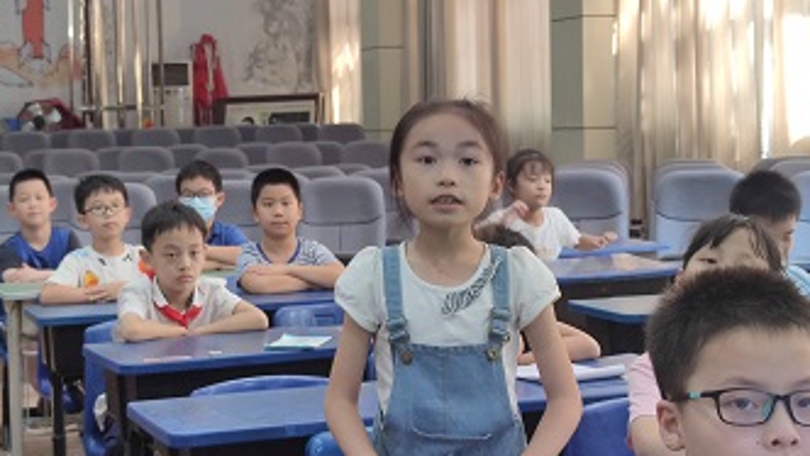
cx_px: 305
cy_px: 161
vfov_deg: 18.0
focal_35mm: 67
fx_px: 1439
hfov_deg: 31.3
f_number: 1.69
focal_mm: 6.72
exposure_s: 1/78
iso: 111
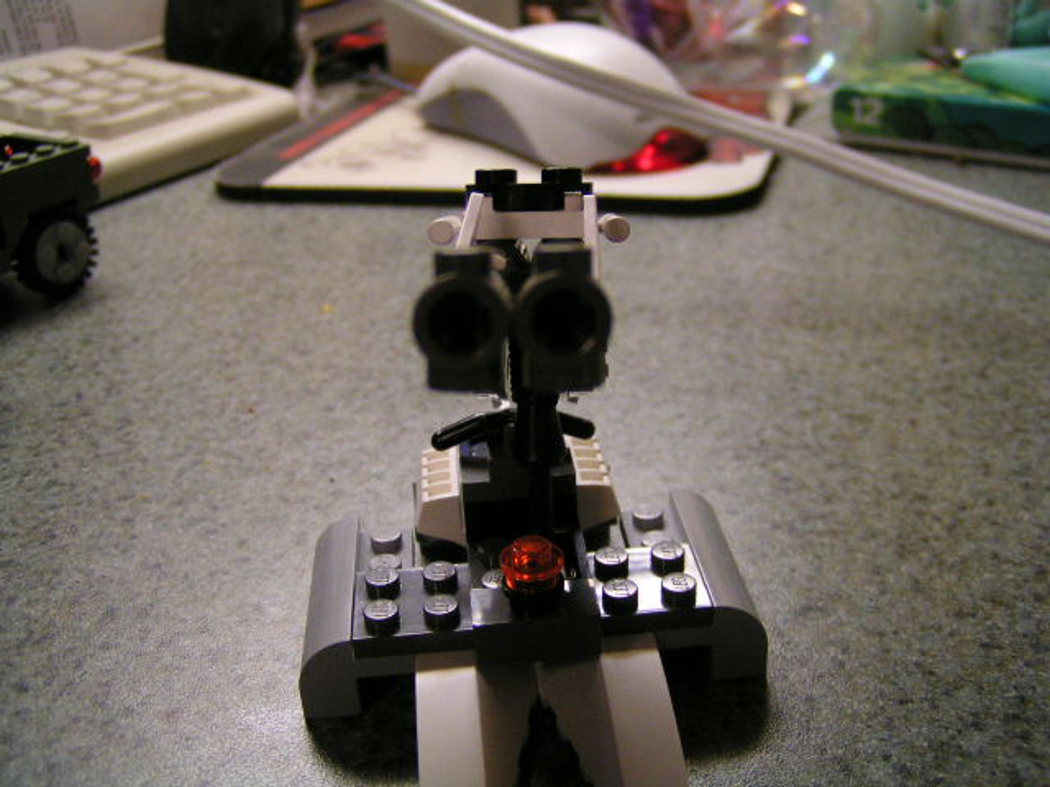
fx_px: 1153
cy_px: 394
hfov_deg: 49.0
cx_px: 525
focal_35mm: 38
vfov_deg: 37.7
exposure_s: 1/30
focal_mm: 5.8
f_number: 2.8
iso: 200
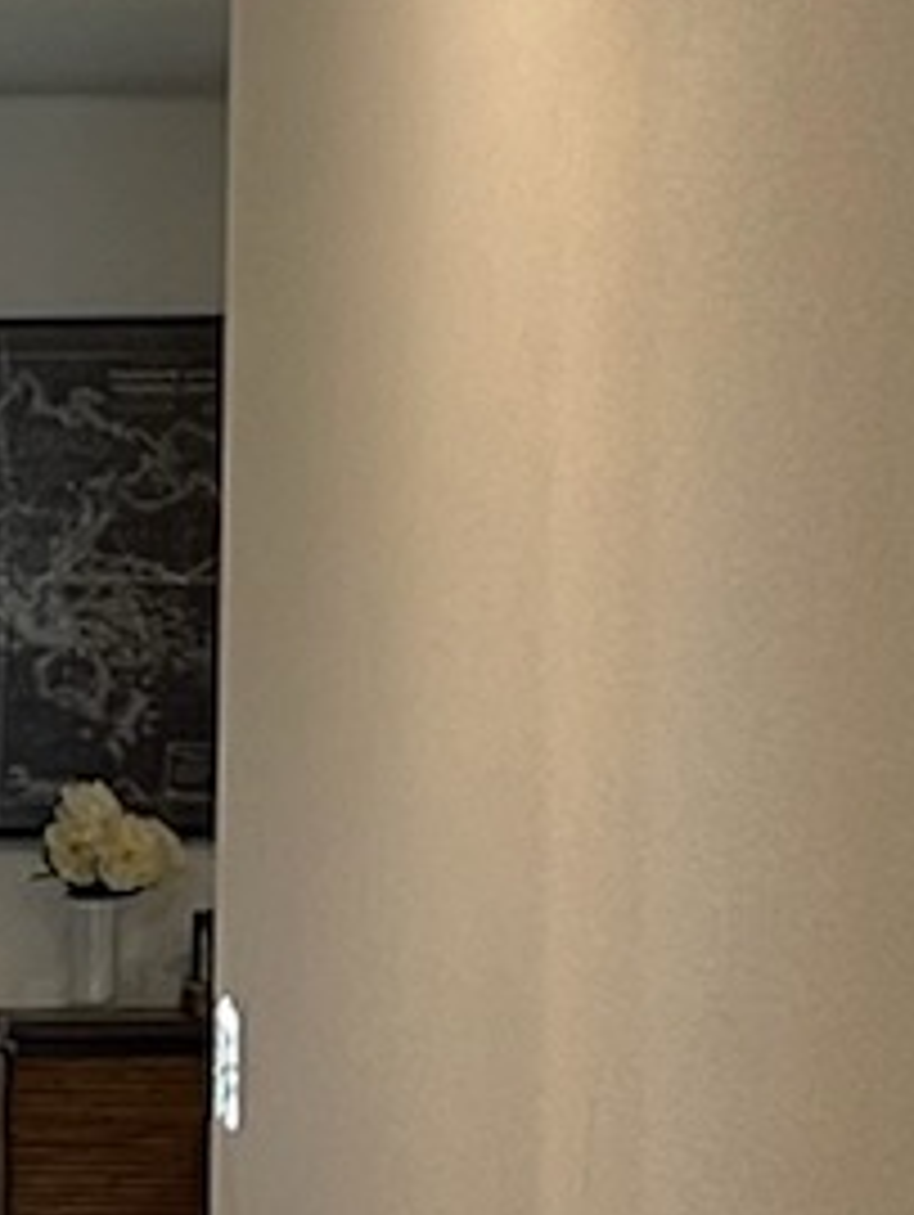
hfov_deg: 7.4
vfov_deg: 9.9
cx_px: -414
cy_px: 1305
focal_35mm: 197
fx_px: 6925
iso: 80
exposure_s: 1/60
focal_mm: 5.7
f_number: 1.5
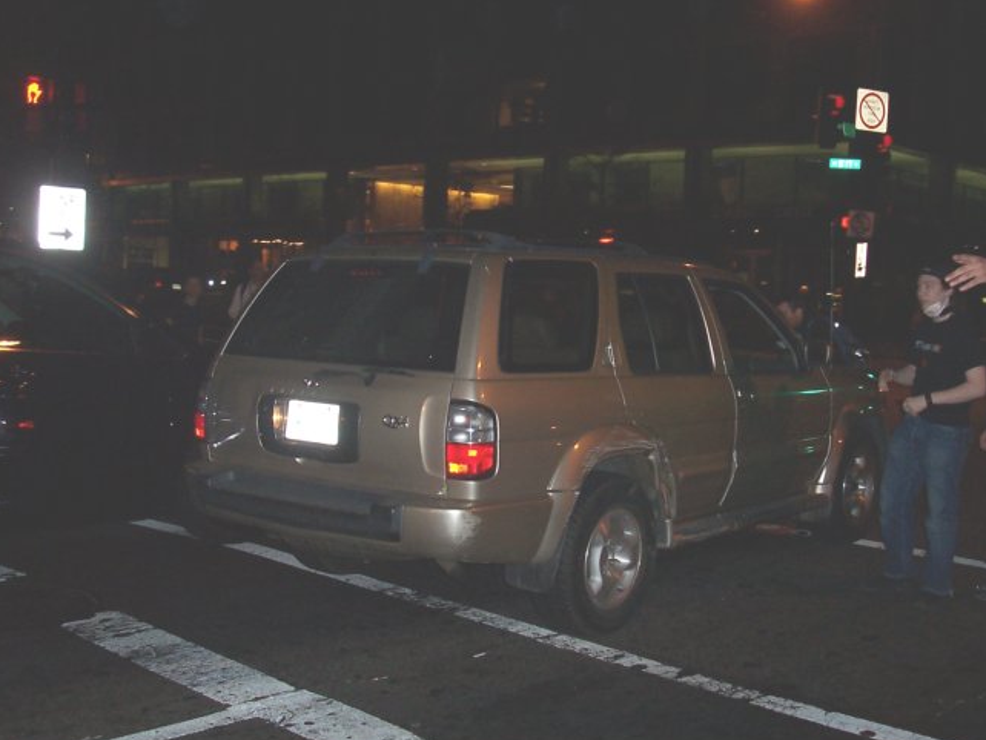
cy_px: 389
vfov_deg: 32.9
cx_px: 571
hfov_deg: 42.8
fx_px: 1254
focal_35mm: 44
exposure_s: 1/60
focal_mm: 5.6
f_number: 2.8
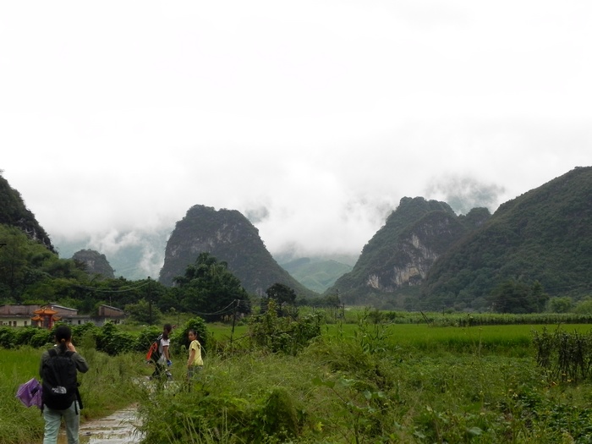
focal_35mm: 75
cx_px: 296
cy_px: 222
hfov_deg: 26.0
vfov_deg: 19.6
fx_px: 1283
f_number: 4.5
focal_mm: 13.4
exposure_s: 1/173
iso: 160
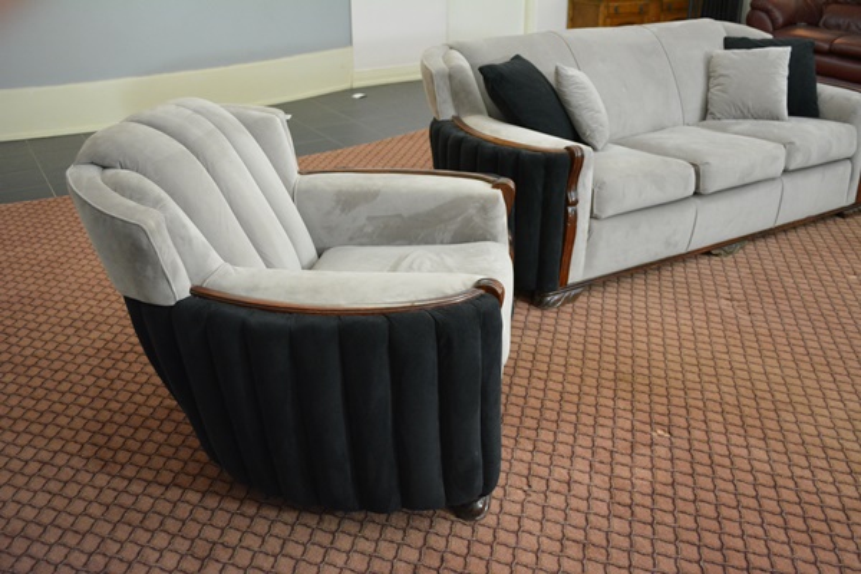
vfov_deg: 40.0
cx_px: 430
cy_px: 287
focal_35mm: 33
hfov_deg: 57.2
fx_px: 789
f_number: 3.8
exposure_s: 1/30
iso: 2800
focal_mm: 22
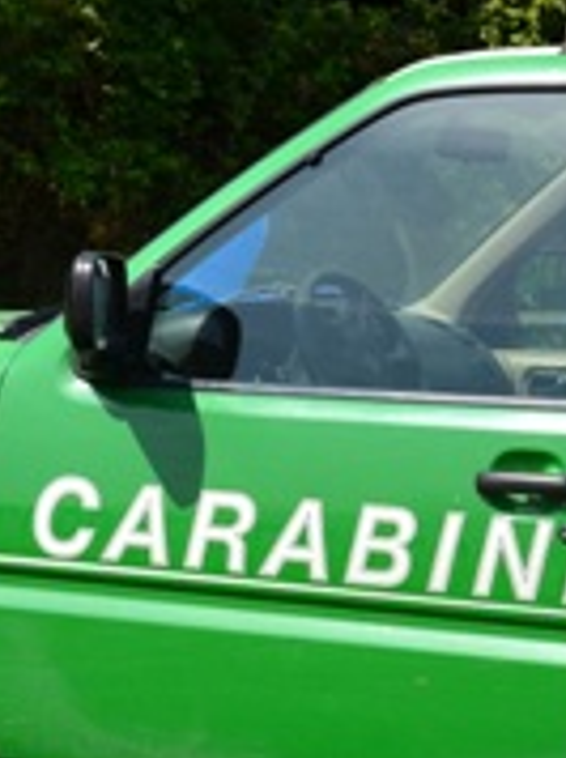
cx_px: 809
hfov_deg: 8.7
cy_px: 752
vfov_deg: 11.8
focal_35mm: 166
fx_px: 3628
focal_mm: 32
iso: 400
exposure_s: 1/500
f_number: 11
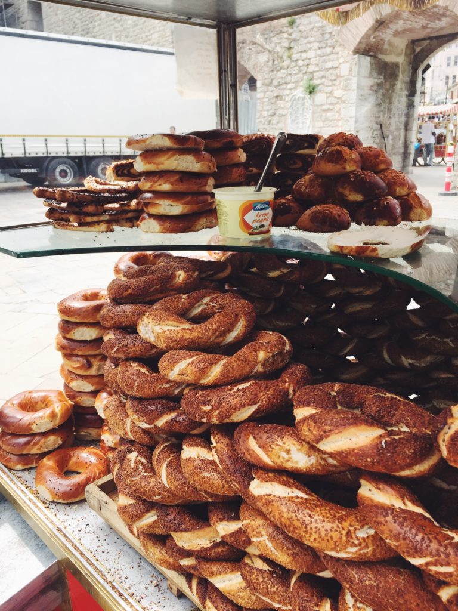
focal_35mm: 29
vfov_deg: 61.7
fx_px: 512
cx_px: 229
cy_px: 306
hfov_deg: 48.2
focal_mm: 4.15
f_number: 2.2
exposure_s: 1/391
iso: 32
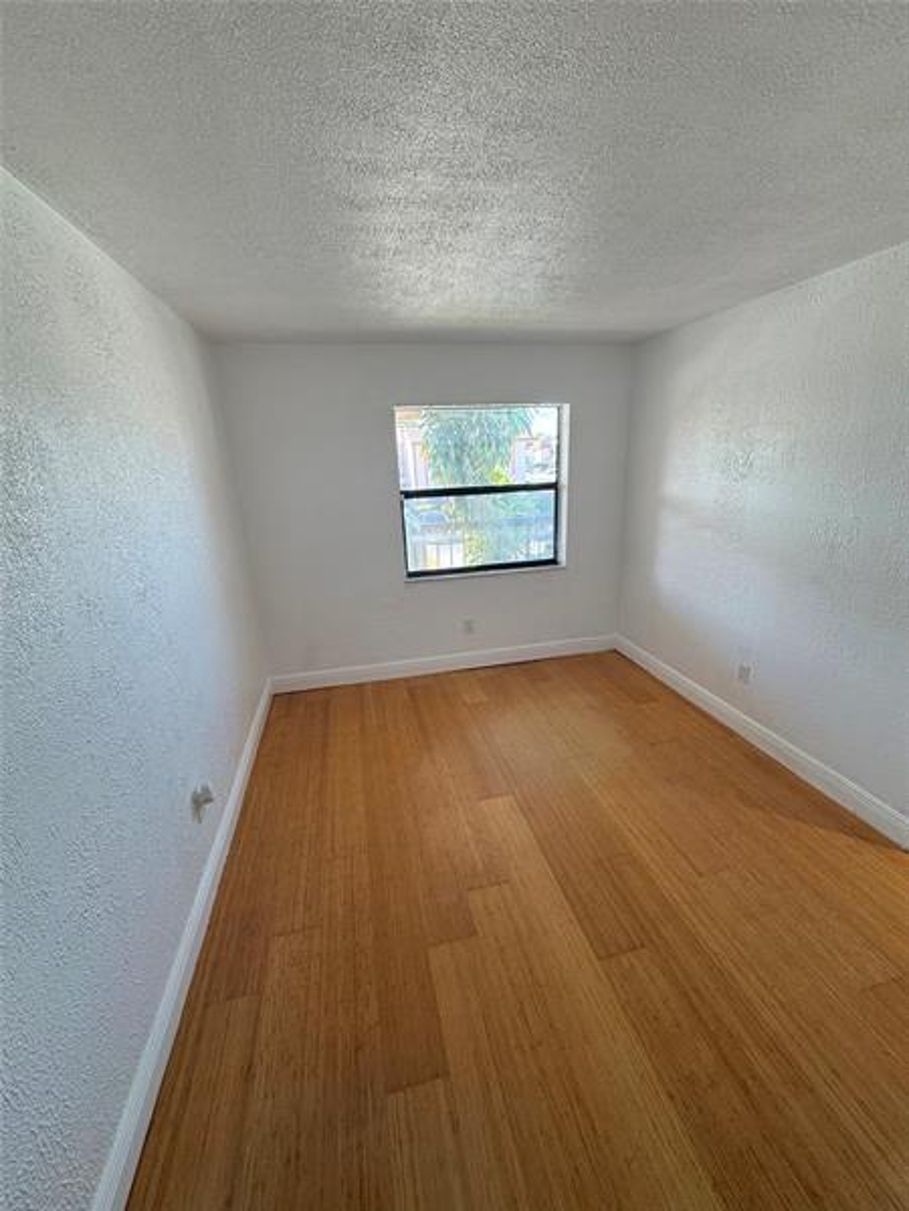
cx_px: 454
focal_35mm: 14
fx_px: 490
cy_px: 606
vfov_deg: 102.1
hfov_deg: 85.7
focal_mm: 2.22
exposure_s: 1/120
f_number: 2.2
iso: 100
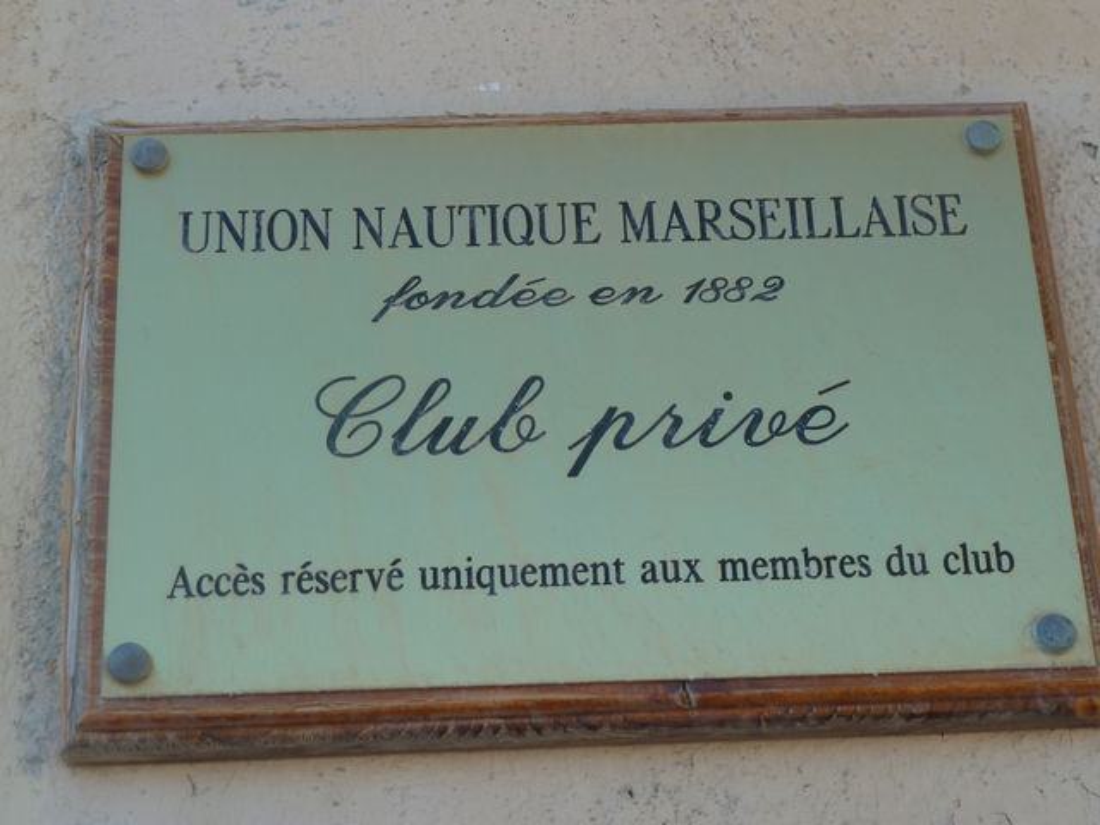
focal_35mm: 78
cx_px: 550
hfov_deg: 25.0
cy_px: 412
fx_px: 2479
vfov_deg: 18.9
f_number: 4.2
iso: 80
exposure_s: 1/200
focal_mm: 12.8
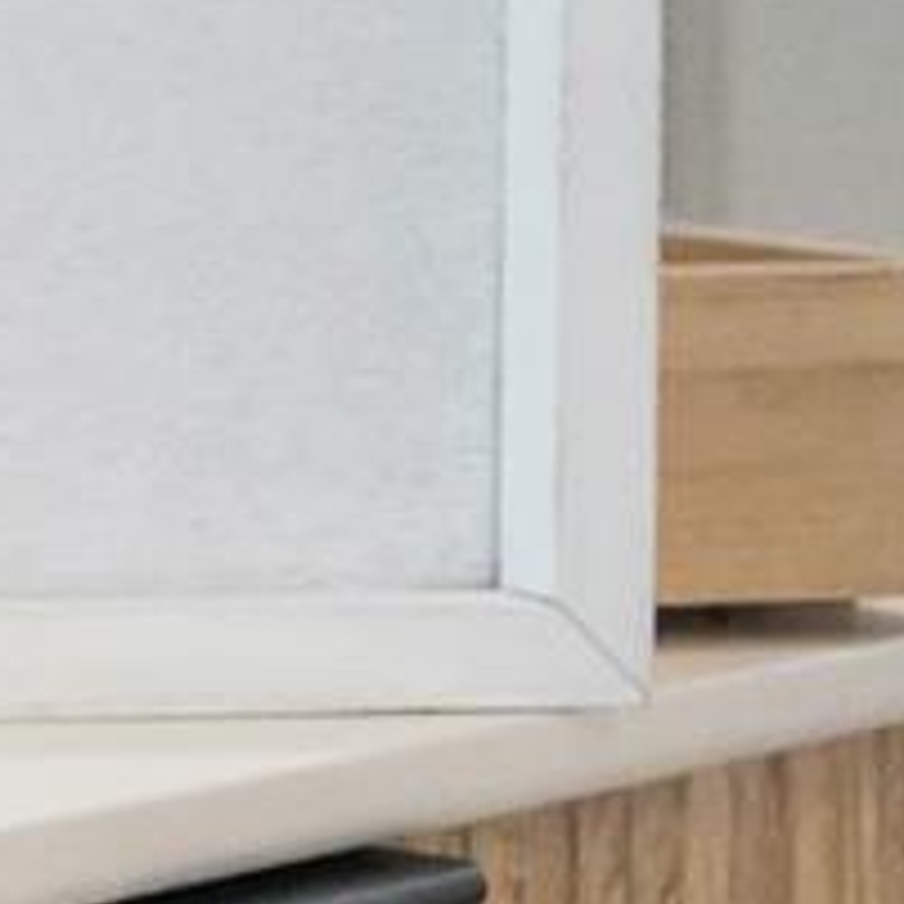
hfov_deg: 6.2
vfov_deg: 7.3
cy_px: -508
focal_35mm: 237
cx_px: -2618
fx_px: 7002
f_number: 2.2
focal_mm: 35
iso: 2000
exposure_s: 1/1000
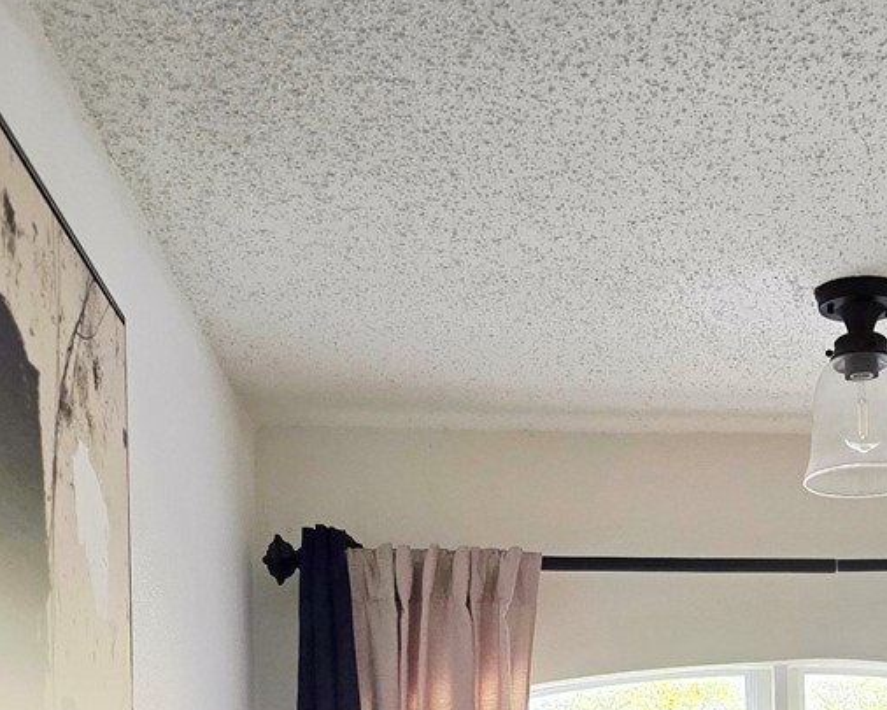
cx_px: 754
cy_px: 1005
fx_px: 1864
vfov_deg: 19.3
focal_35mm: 71
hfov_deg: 26.1
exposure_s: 1/120
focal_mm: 6.3
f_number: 1.7
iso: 125
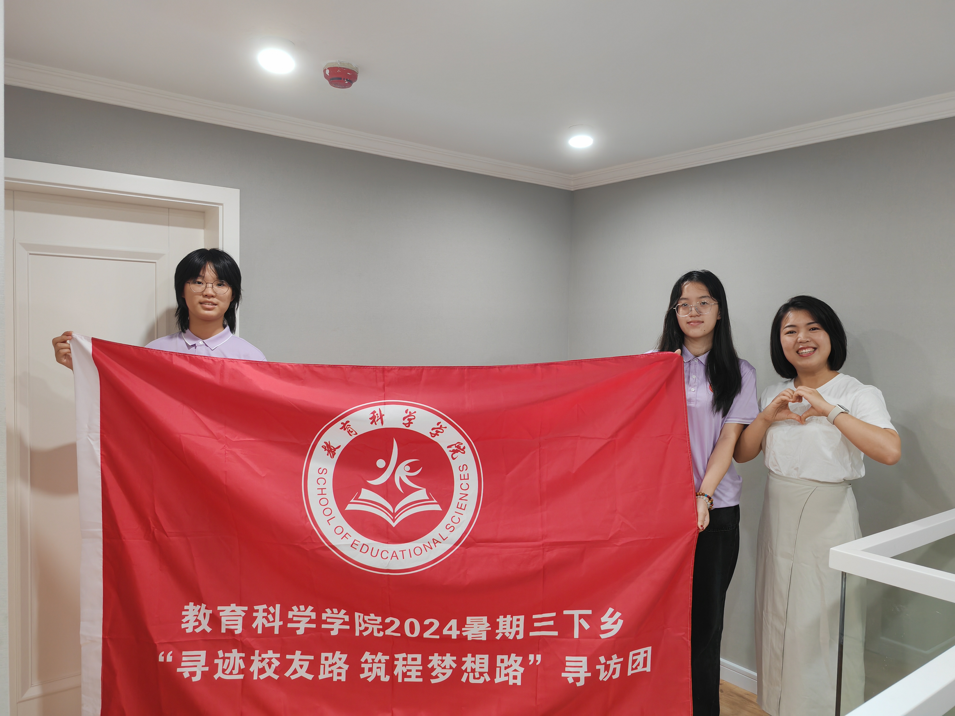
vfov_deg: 51.4
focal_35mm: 27
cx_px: 478
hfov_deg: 65.3
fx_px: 745
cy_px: 358
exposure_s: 1/50
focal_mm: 6.12
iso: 800
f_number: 1.9
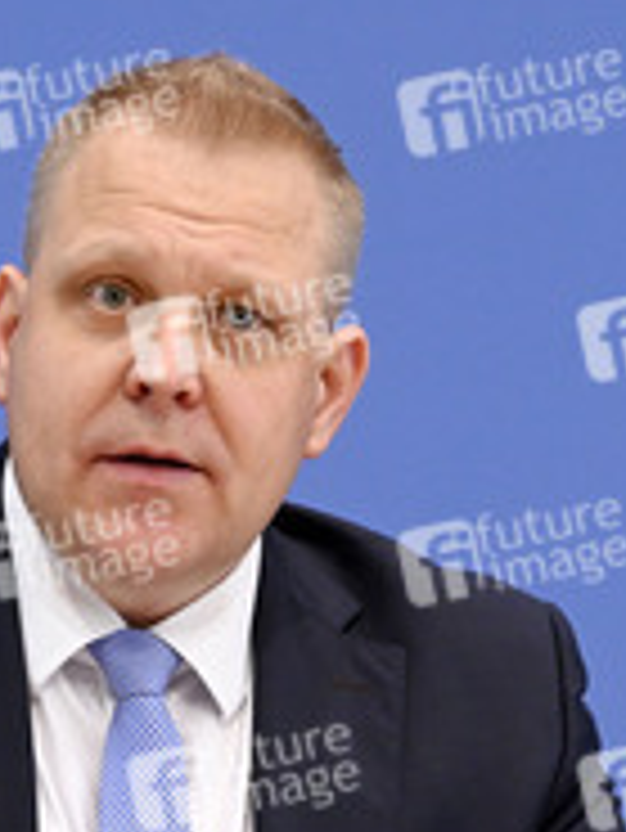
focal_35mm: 192
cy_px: 666
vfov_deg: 10.3
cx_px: 124
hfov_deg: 7.7
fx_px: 4624
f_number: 6.3
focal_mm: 82
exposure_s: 1/640
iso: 5000
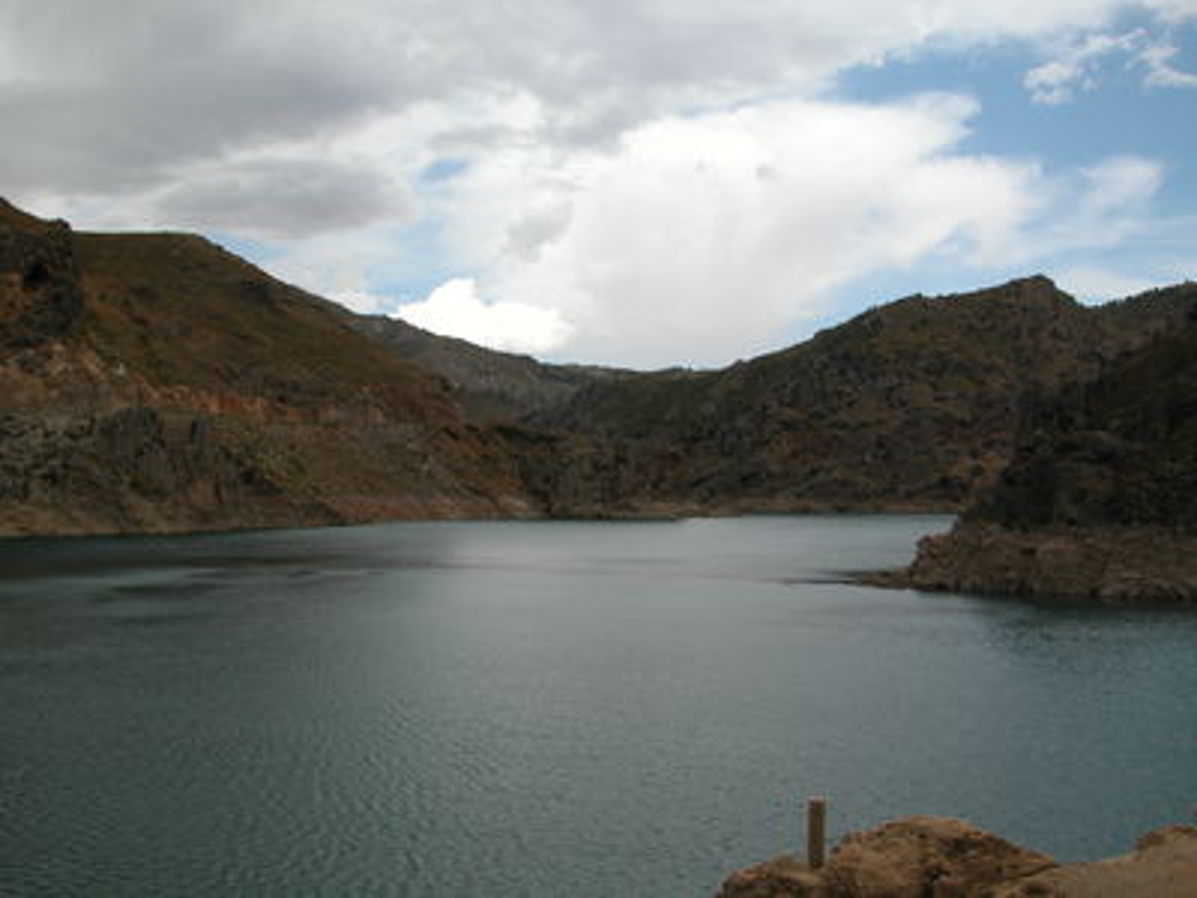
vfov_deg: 40.7
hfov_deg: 52.6
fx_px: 1210
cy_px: 449
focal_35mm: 35
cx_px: 598
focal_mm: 8.9
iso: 100
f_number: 7.1
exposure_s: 1/288
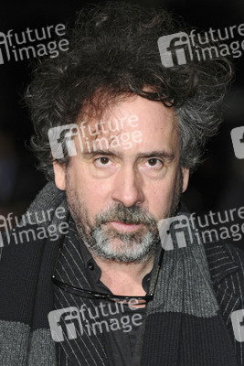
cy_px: 183
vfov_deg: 10.2
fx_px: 2057
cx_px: 122
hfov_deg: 6.8
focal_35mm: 202
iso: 500
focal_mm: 135
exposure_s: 1/160
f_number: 4.5
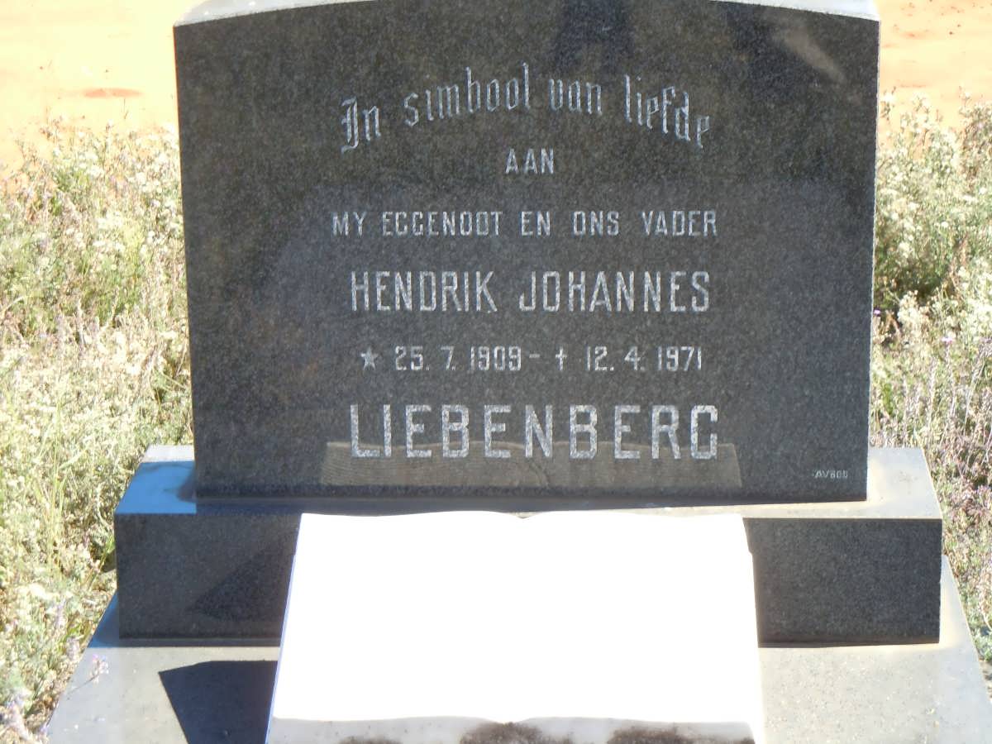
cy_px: 372
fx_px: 2923
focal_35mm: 102
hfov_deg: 19.3
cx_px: 496
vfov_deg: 14.5
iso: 200
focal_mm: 18.3
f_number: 4.5
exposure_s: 1/250
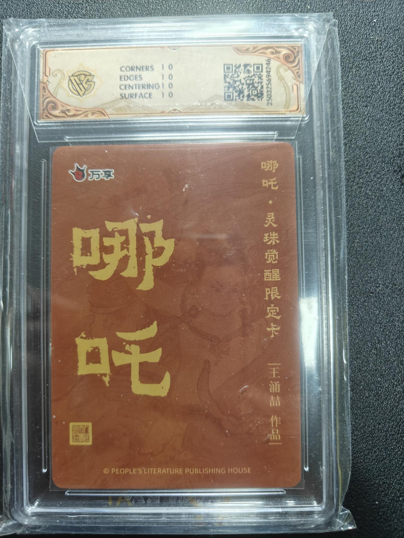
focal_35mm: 24
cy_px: 269
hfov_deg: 56.8
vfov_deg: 71.6
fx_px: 373
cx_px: 202
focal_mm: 5.59
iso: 160
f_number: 1.8
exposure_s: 1/50
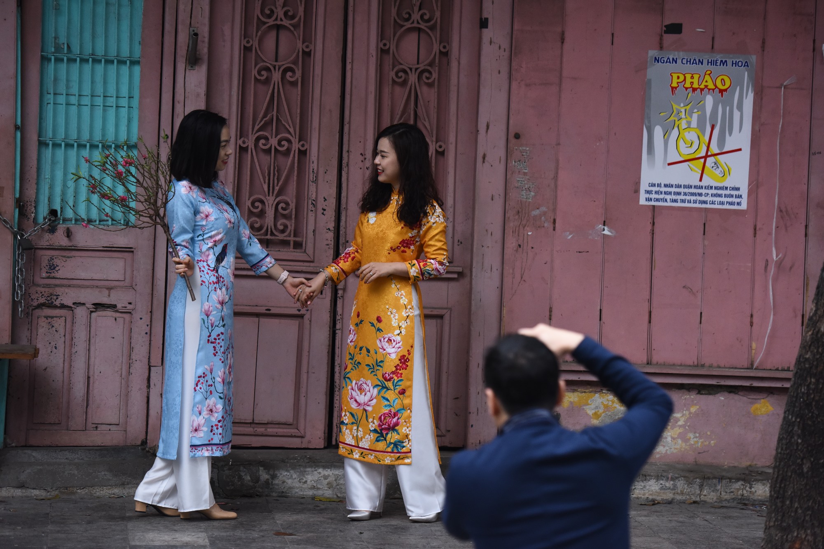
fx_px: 2563
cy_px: 274
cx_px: 412
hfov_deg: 18.3
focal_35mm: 112
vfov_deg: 12.2
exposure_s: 1/500
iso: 1600
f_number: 3.2
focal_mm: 112
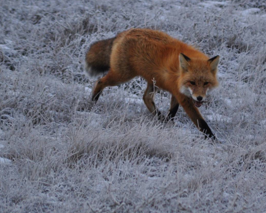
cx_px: 154
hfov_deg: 4.0
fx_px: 3763
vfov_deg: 3.2
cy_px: 84
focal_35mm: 478
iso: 450
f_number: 5
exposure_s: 1/1000
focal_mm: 220
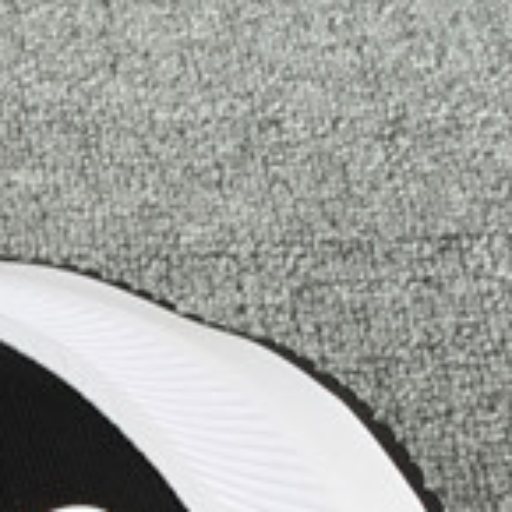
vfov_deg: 9.4
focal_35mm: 170
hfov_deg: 10.0
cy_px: 1107
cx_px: -233
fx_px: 2845
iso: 25
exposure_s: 1/204
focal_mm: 3.3
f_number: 2.4
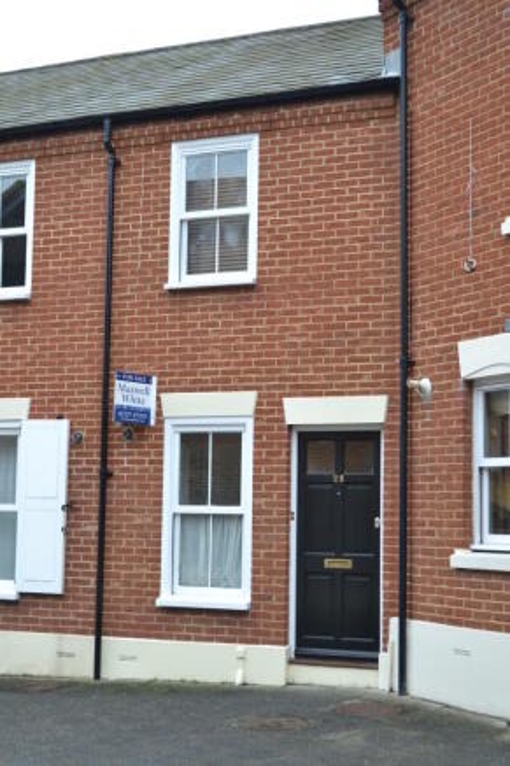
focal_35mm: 54
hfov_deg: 25.0
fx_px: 1148
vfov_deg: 36.9
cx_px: 255
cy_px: 383
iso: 900
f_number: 5
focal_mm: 36
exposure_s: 1/60
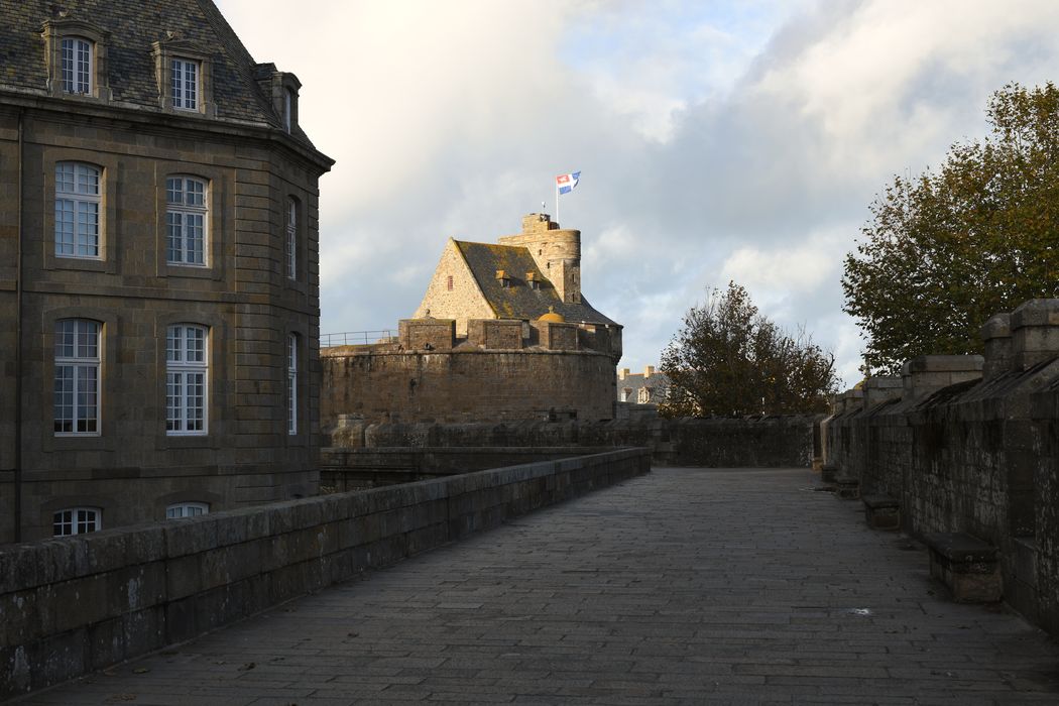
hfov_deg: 39.6
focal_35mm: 50
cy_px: 353
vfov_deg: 27.0
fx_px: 1471
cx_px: 530
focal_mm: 50
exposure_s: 1/320
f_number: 8
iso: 100
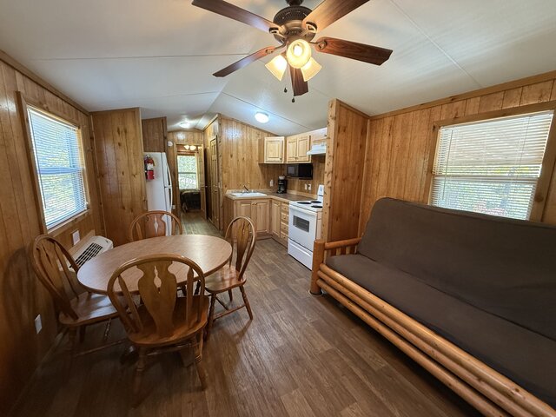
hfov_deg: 102.1
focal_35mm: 14
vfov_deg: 85.7
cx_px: 278
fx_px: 225
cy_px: 208
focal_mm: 2.22
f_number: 2.2
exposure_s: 1/60
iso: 400
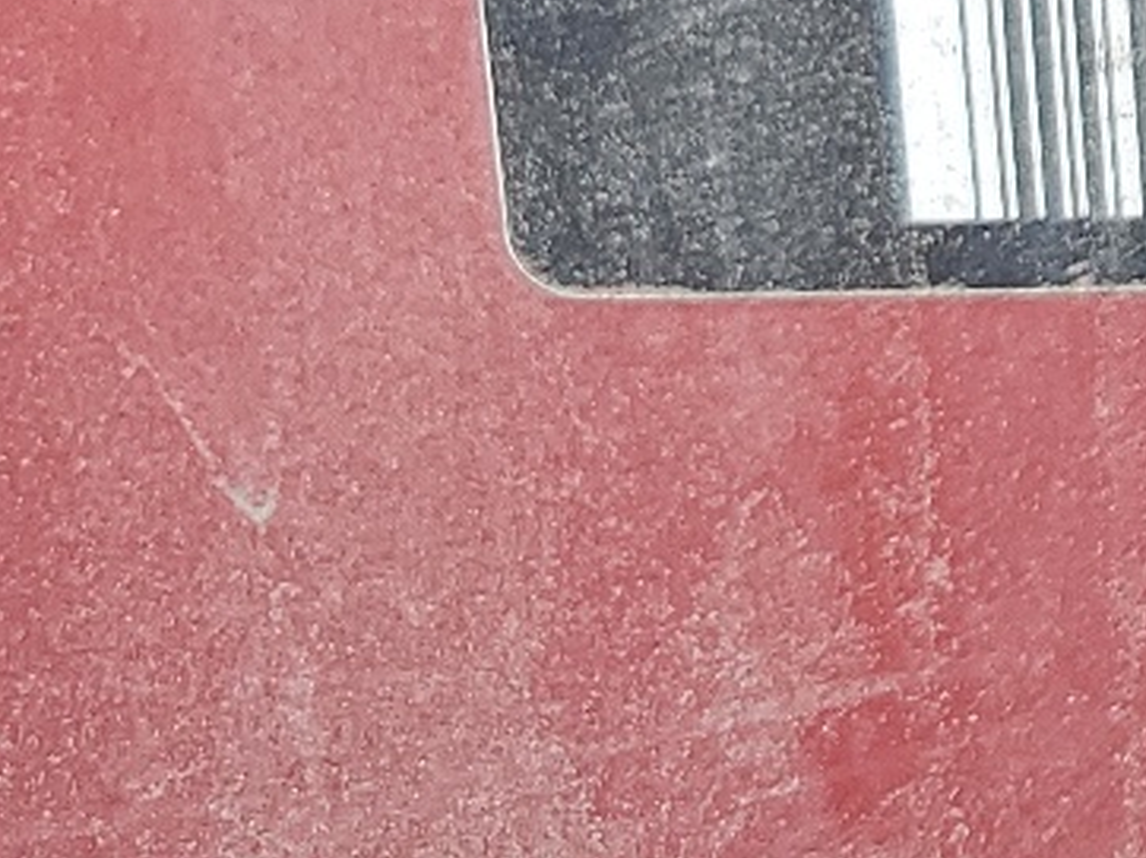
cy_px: -431
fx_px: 3805
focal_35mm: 115
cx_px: 2406
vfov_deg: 12.3
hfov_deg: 14.0
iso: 50
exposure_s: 1/145
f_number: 1.5
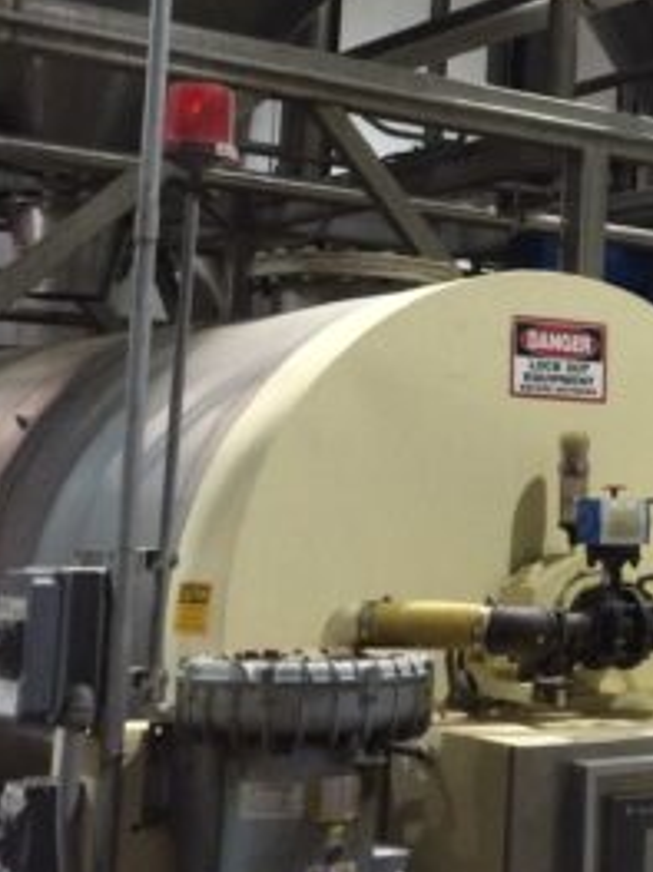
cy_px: 211
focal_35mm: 76
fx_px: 1913
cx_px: 766
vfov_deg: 25.3
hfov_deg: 18.4
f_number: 2.2
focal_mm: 4.12
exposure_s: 1/15
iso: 320
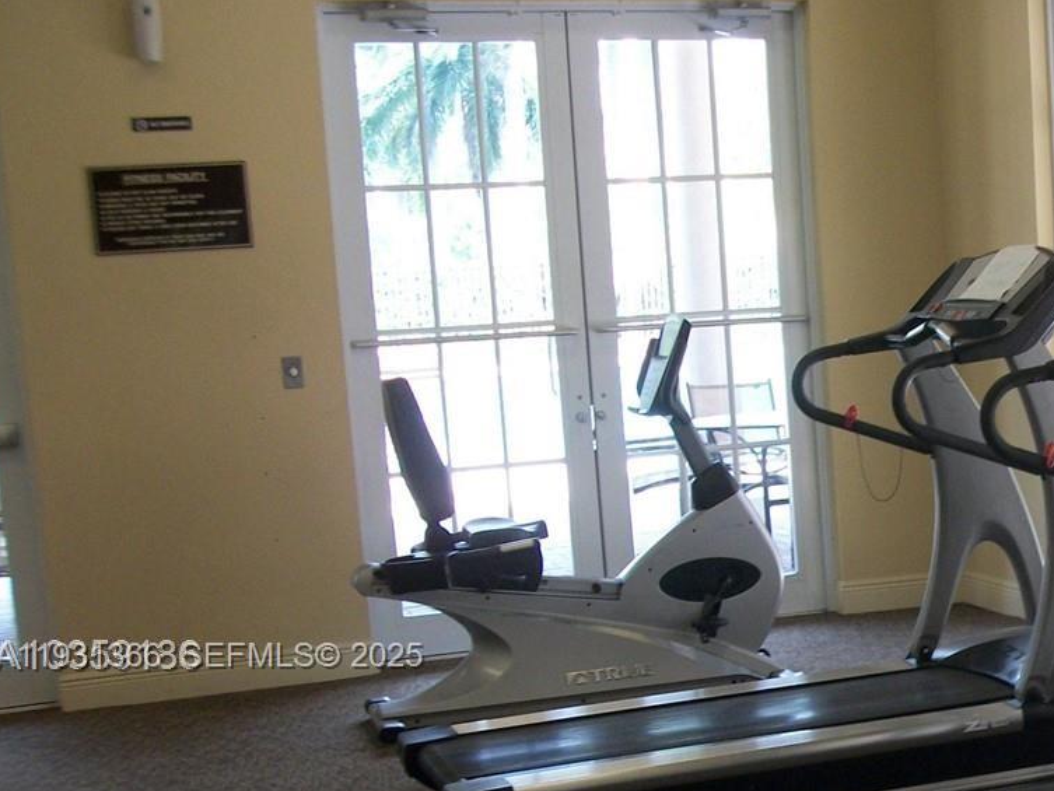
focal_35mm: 68
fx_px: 2071
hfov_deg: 26.7
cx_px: 1107
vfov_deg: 21.3
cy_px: 658
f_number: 2.9
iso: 80
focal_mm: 5.7
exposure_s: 1/50
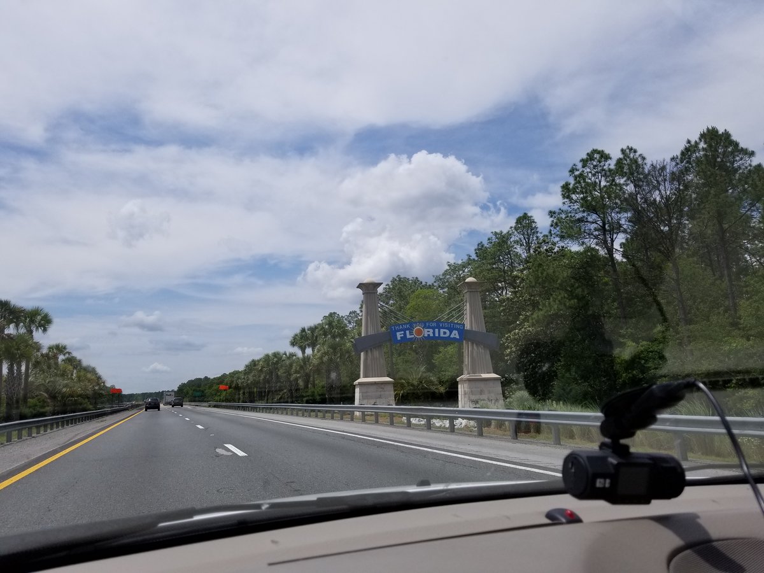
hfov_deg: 67.3
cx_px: 382
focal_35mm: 26
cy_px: 286
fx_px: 574
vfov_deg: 53.1
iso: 50
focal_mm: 4.3
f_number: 1.7
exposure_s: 1/4688
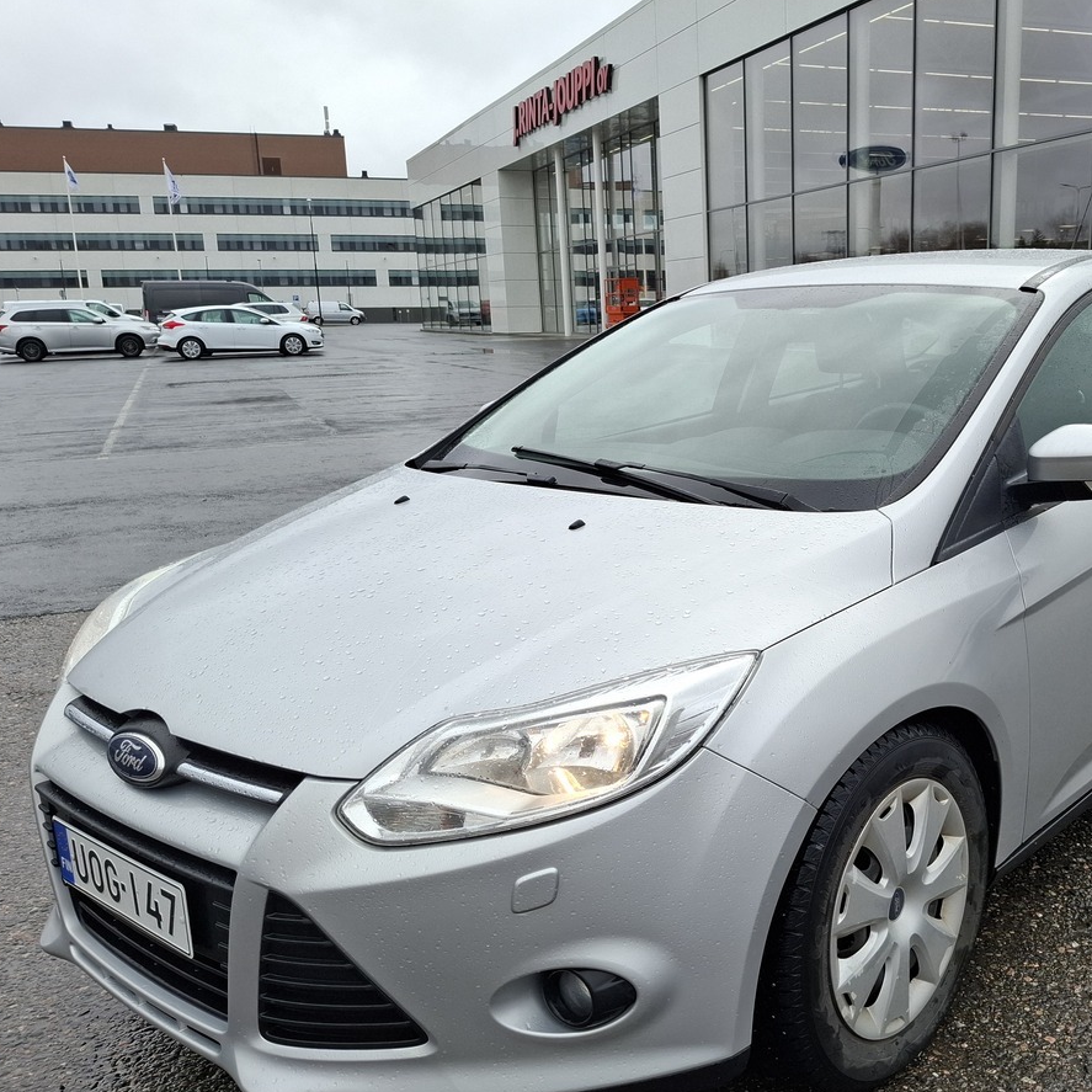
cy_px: 580
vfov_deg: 49.7
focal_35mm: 33
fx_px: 1178
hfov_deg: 48.7
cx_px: 750
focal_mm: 5.54
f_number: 1.8
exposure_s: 1/1058
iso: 50
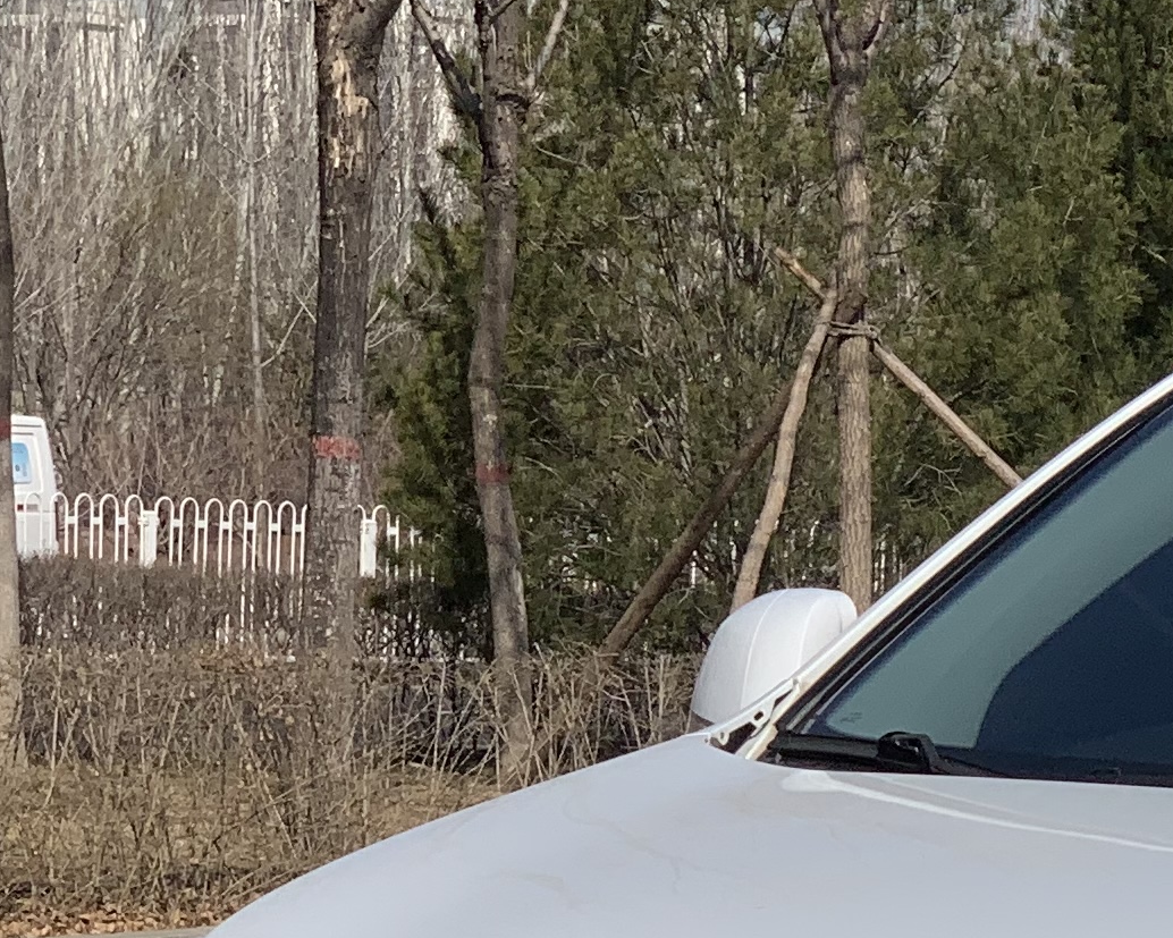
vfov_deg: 7.7
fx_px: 6873
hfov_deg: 9.5
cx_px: 1606
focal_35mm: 198
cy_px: 1131
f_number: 2.4
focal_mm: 6
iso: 16
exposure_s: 1/2179
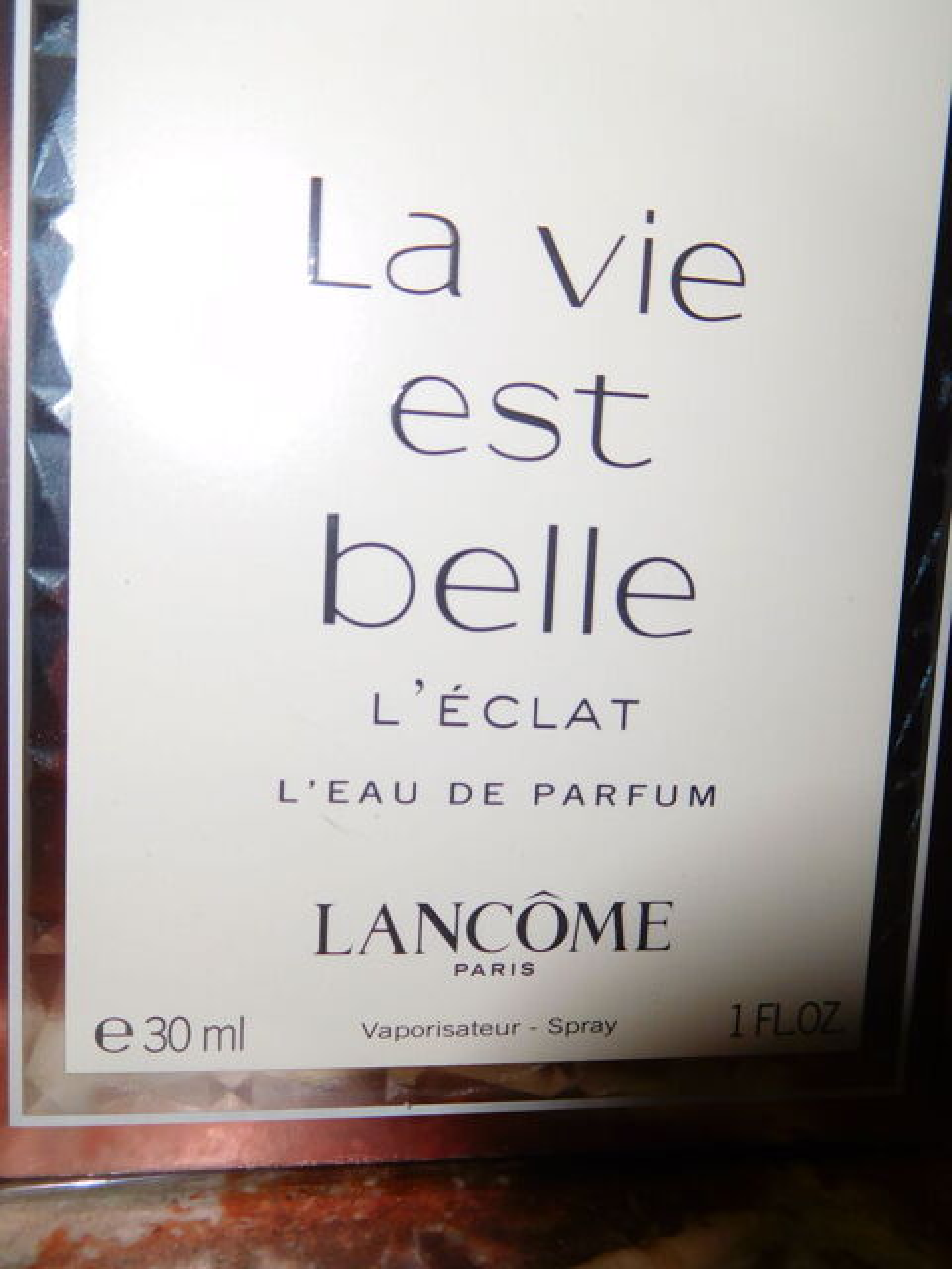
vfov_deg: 69.4
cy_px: 634
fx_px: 917
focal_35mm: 25
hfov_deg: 54.9
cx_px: 476
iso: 125
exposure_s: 1/30
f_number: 6.8
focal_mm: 4.5
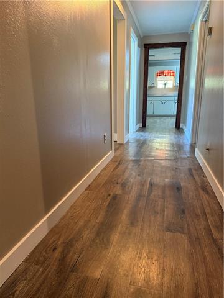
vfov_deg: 71.6
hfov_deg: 56.8
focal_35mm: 24
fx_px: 207
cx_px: 112
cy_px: 149
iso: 500
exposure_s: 1/60
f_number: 1.78
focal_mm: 6.76
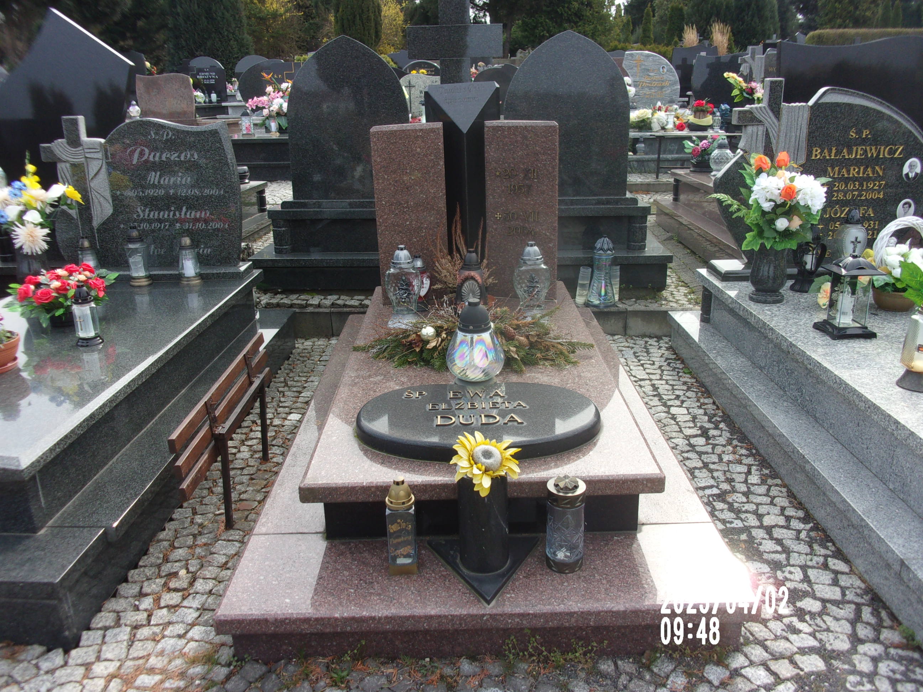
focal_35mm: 28
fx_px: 747
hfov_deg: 63.4
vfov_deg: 49.7
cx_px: 462
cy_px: 346
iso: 80
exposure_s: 1/200
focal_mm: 5.1
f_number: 3.9
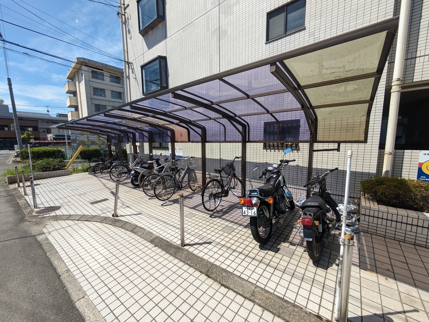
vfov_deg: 85.7
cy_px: 161
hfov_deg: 102.0
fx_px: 174
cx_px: 214
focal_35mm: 14
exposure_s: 1/1395
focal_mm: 1.83
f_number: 2.2
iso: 51
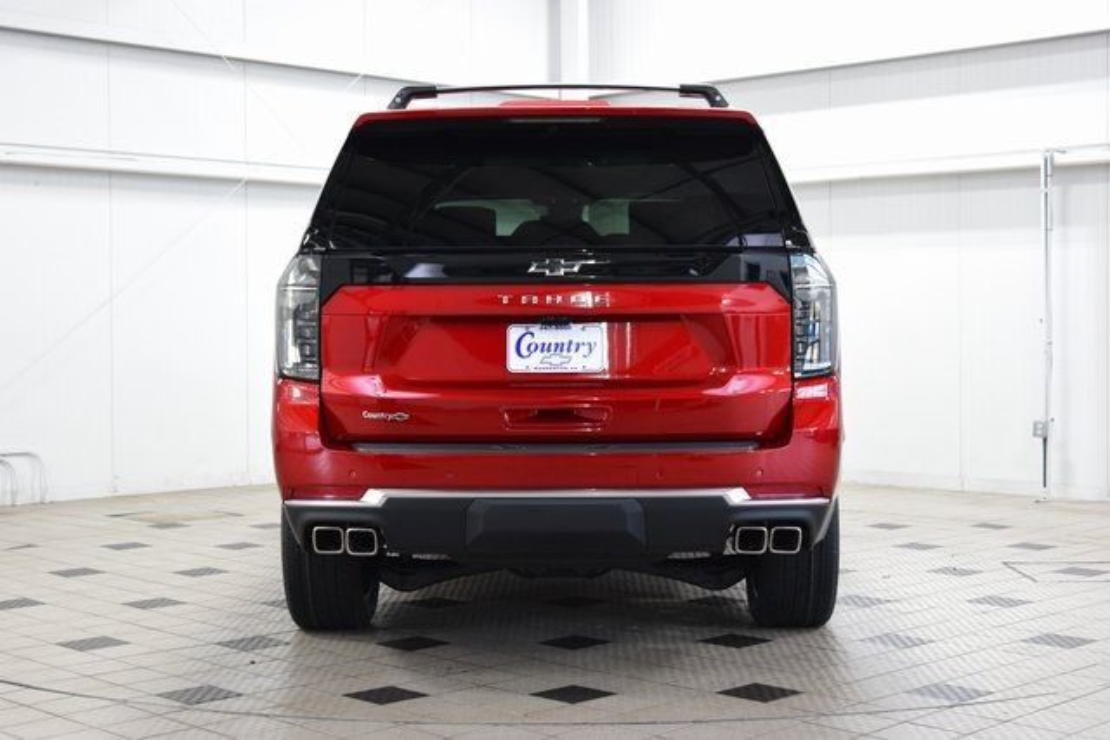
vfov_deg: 23.8
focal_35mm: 57
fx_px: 1758
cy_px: 370
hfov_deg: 35.0
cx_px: 555
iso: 1600
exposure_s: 1/60
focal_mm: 38
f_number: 4.5
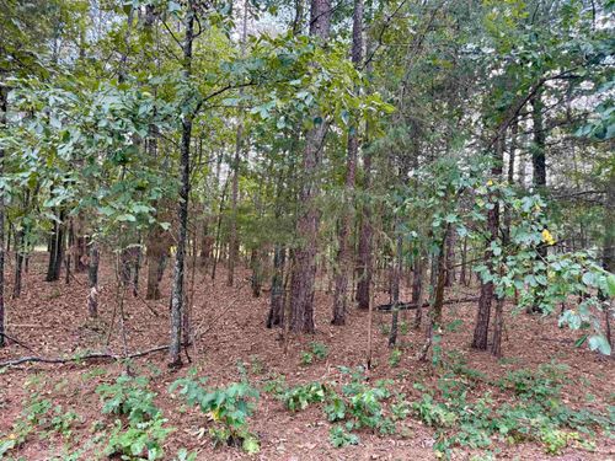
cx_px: 308
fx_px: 426
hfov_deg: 71.6
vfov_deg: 56.8
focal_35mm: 24
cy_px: 230
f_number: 1.78
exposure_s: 1/242
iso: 160
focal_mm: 6.76
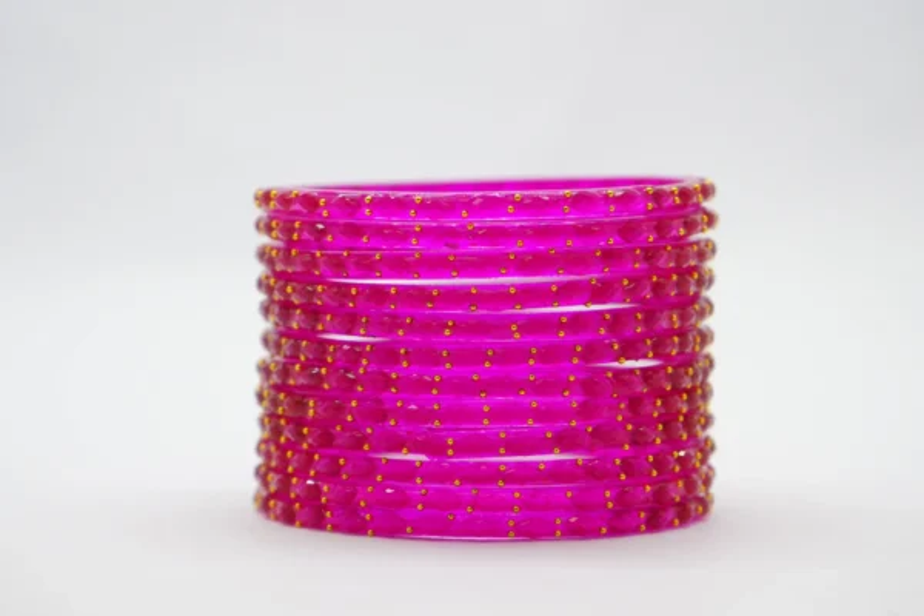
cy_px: 308
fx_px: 2695
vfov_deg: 13.0
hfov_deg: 19.5
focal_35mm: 105
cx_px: 462
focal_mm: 70
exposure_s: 1/250
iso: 640
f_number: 6.3
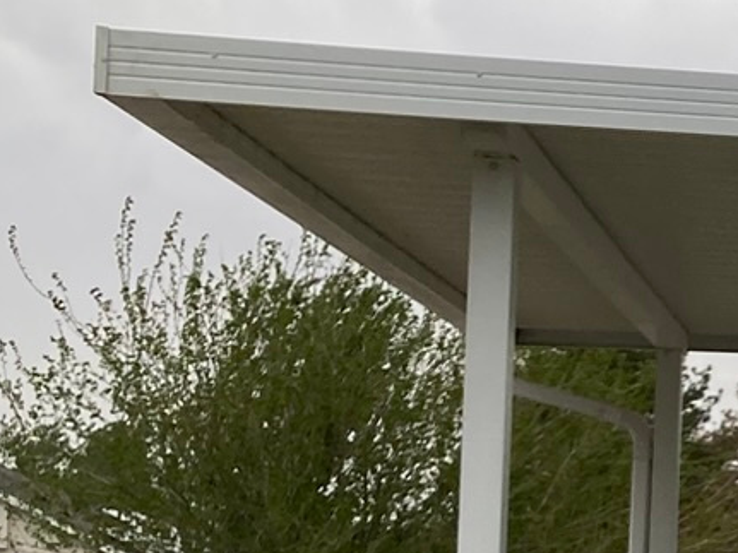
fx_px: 2835
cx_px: 1735
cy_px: 784
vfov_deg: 10.8
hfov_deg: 12.1
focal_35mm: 133
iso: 20
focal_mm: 3.99
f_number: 1.8
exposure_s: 1/1012
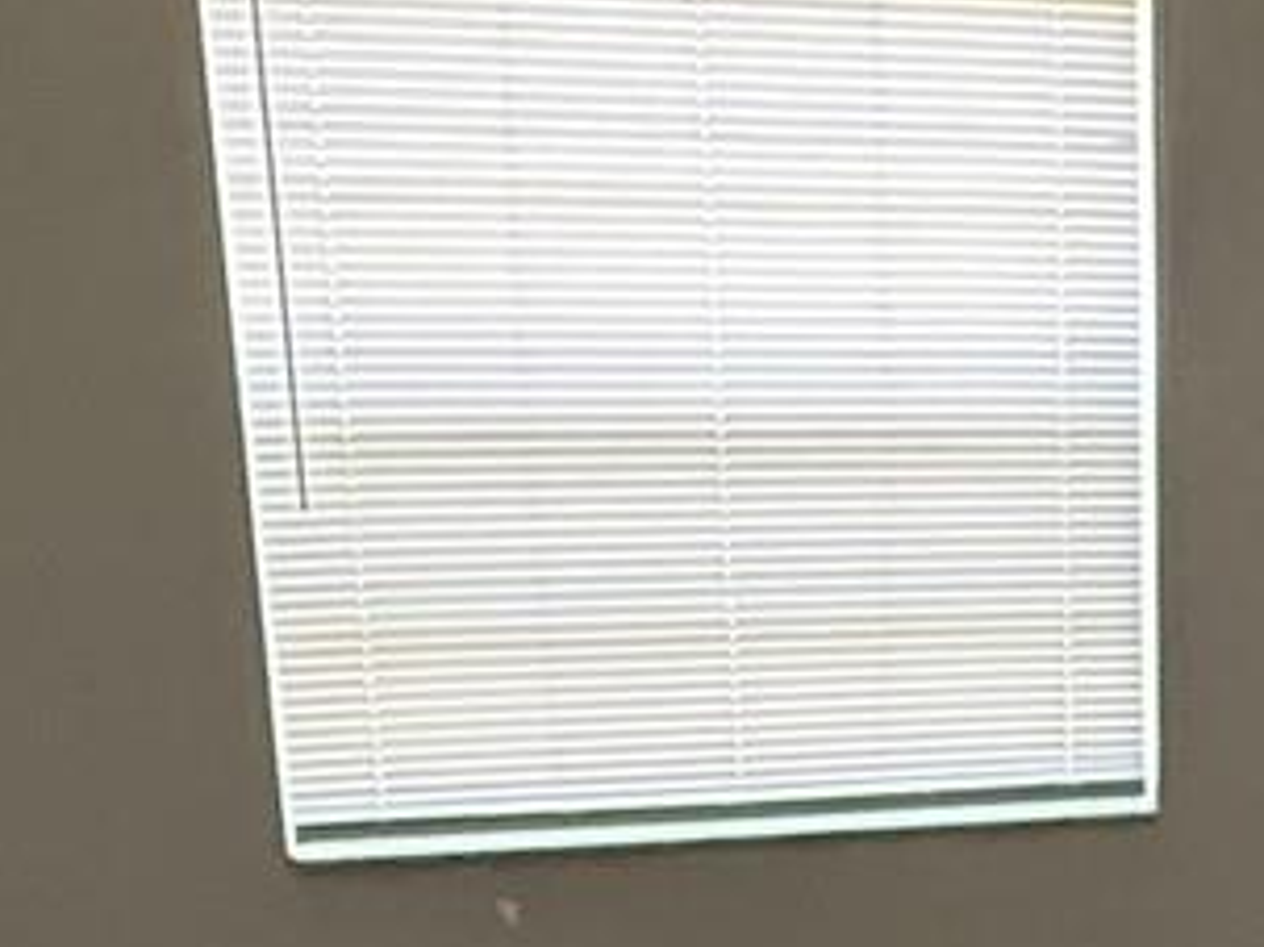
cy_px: 1277
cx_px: 1164
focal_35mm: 74
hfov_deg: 25.4
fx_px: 2701
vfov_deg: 18.3
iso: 400
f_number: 2.2
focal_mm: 2.22
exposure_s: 1/120
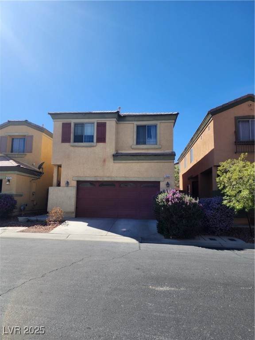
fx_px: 226
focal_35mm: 23
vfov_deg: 73.9
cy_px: 170
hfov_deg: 58.9
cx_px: 128
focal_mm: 6.4
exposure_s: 1/796
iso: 12
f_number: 1.8
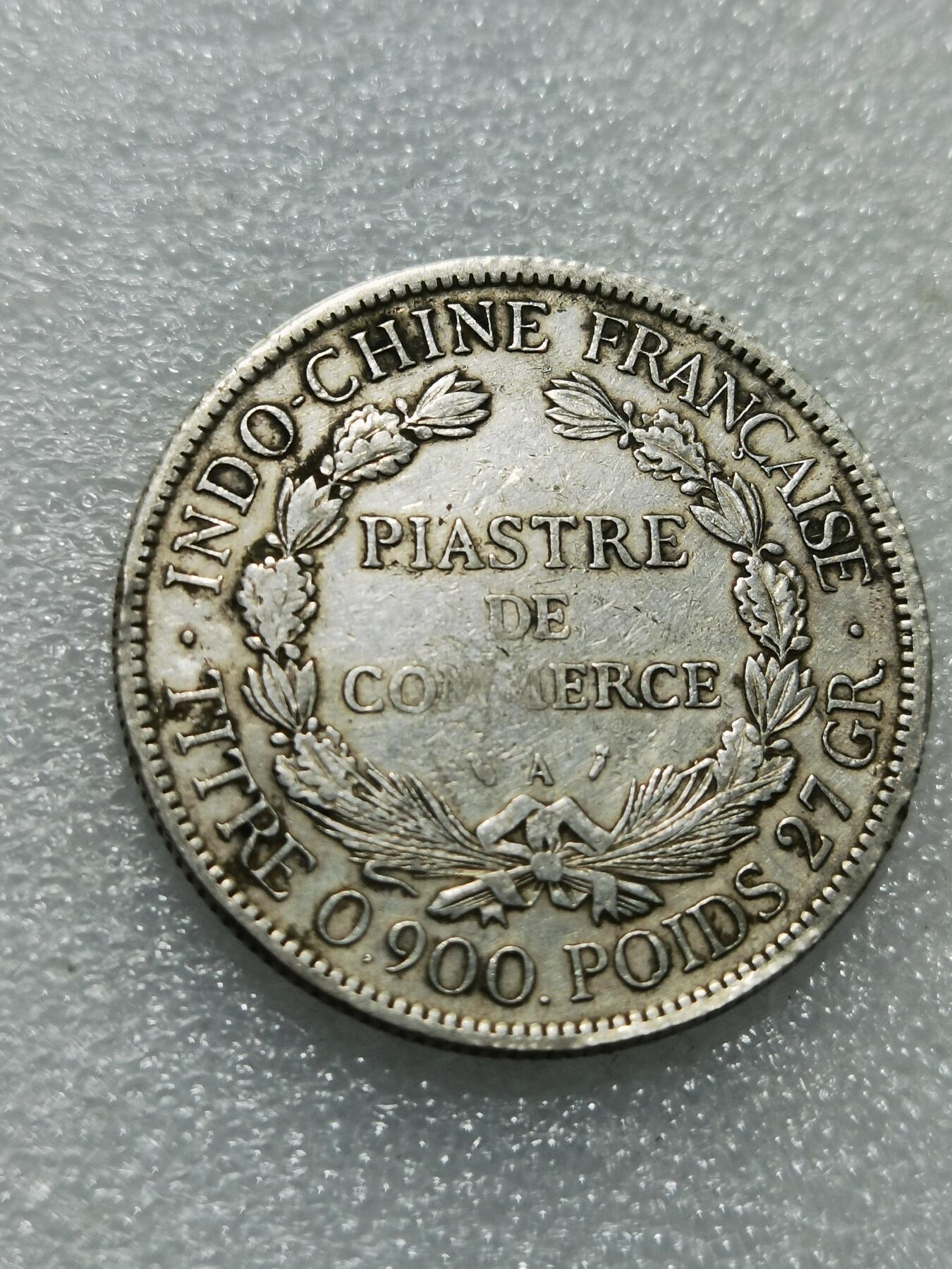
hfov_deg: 25.2
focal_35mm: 58
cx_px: 476
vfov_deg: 33.2
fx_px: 2127
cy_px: 634
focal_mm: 6.67
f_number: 1.9
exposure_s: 1/122
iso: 50
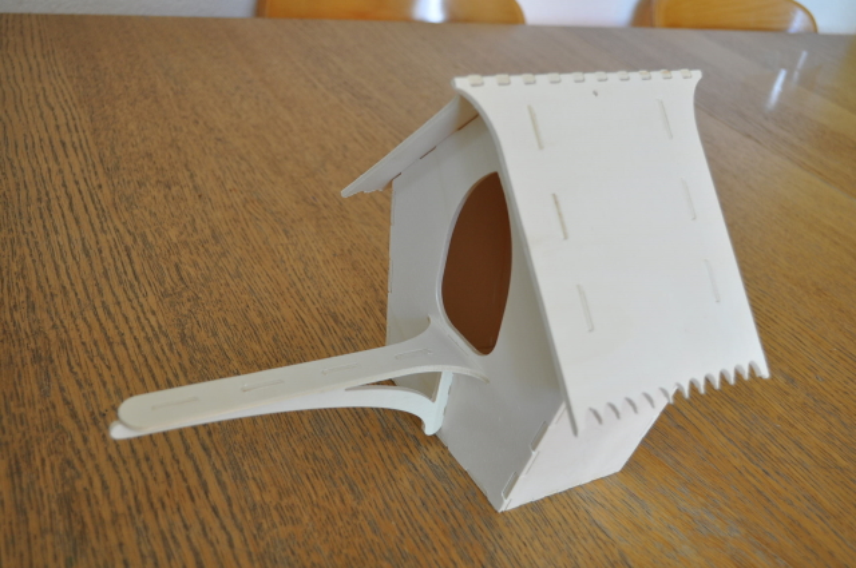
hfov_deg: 49.6
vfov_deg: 34.1
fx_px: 926
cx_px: 428
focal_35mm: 39
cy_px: 284
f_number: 5
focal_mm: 26
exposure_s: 1/25
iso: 500
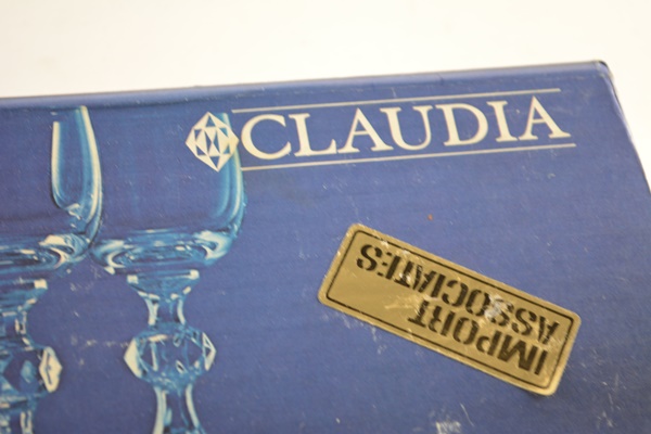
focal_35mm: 82
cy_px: 217
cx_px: 326
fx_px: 1492
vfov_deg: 16.6
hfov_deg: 24.6
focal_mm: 55
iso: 800
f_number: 5.6
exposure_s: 1/50
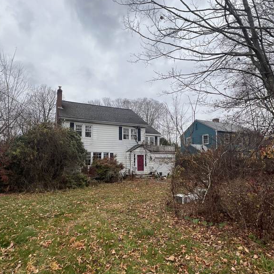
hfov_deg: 77.5
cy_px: 152
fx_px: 170
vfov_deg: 77.4
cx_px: 126
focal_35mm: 19
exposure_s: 1/579
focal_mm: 1.57
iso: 32
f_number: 1.8
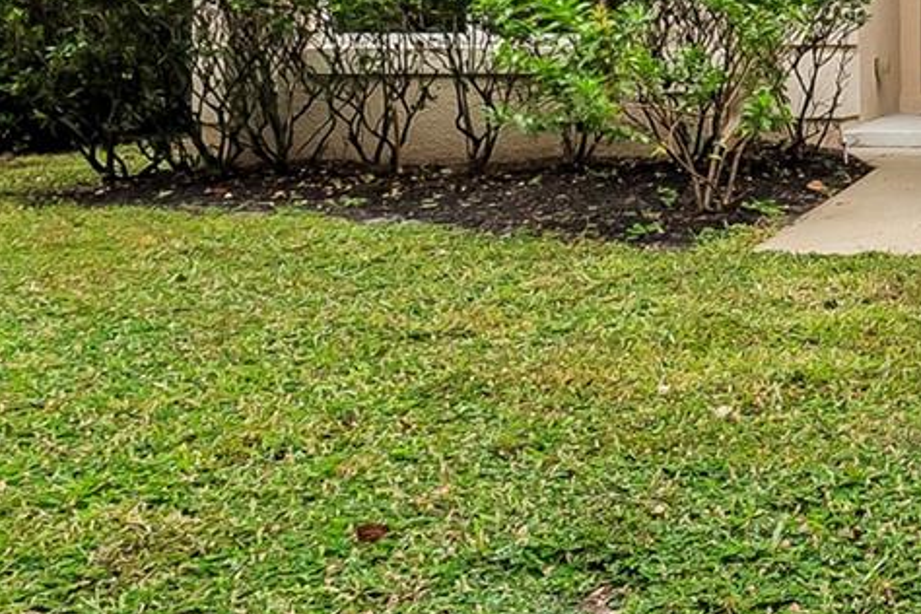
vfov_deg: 21.8
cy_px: -249
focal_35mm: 54
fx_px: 1381
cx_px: 1257
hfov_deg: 28.6
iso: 1600
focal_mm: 16
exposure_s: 1/30
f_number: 9
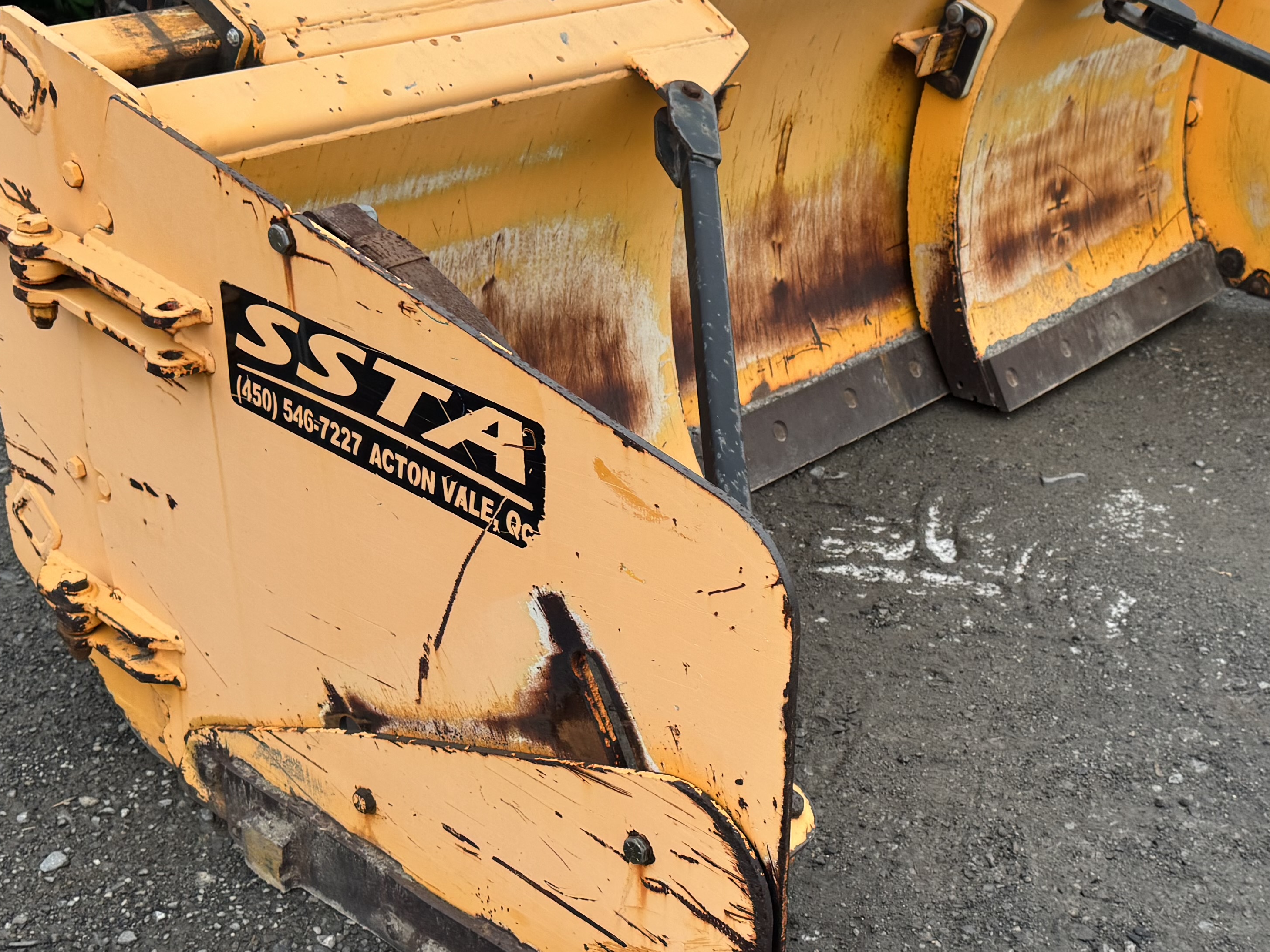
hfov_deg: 40.2
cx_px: 771
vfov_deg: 30.8
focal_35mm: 47
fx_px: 1724
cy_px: 541
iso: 125
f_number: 1.78
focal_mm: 6.76
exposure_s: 1/121
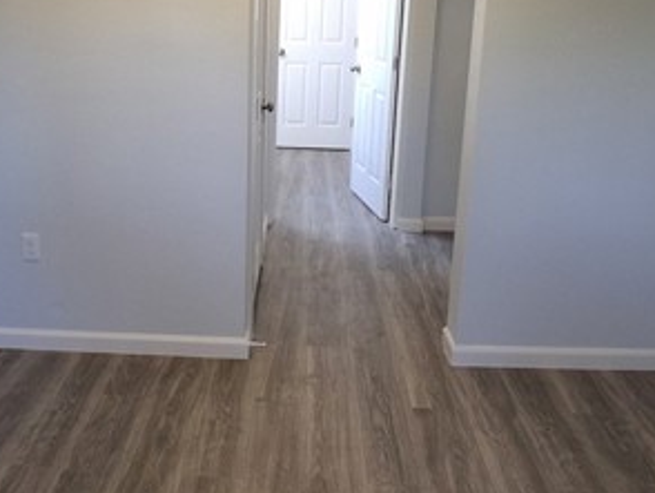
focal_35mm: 37
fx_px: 701
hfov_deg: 49.7
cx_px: 252
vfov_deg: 38.1
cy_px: 145
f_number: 2.2
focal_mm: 1.4
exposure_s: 1/60
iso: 100
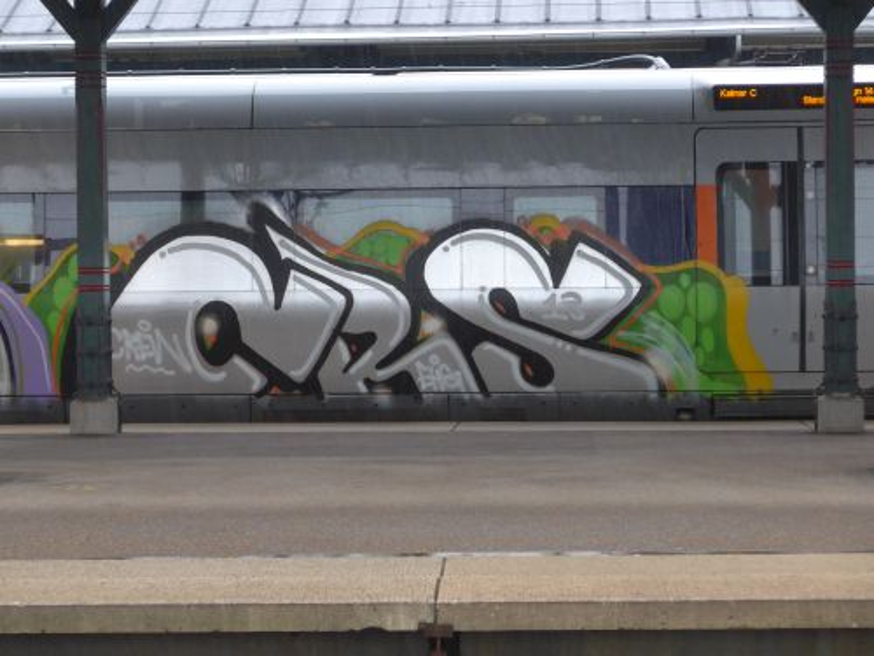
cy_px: 328
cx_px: 437
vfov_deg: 14.4
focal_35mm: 103
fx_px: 2601
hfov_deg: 19.1
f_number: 4.8
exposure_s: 1/80
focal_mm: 20.4
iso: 400
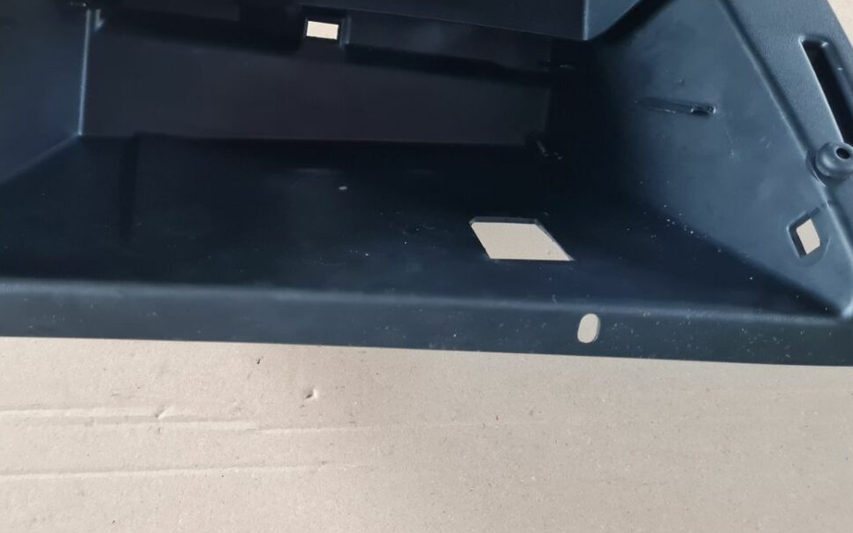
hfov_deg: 48.8
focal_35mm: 40
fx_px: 930
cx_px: 321
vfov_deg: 31.5
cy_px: 149
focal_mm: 5.4
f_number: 1.8
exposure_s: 1/33
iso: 640
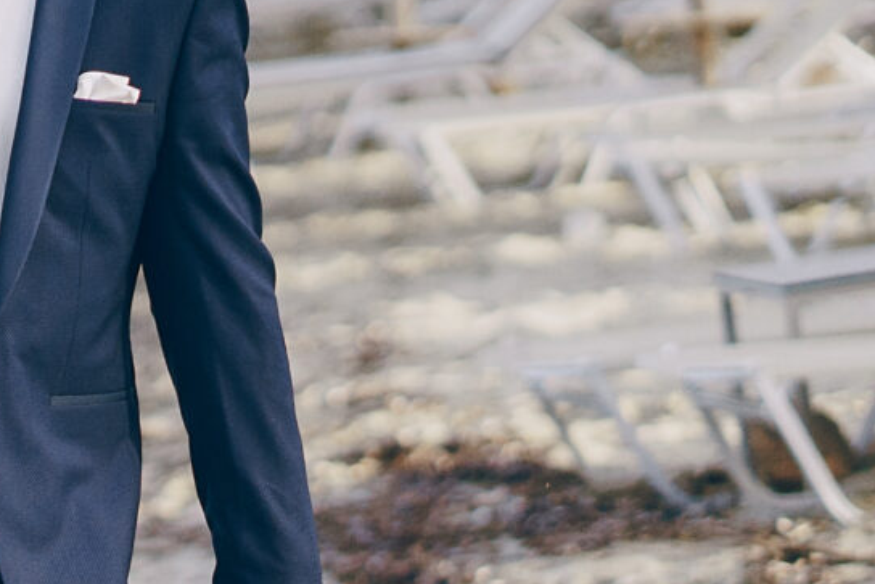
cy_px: 504
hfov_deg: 5.0
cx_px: -1015
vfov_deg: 3.4
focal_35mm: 400
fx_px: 9724
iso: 500
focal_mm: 85
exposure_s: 1/4000
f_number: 2.2
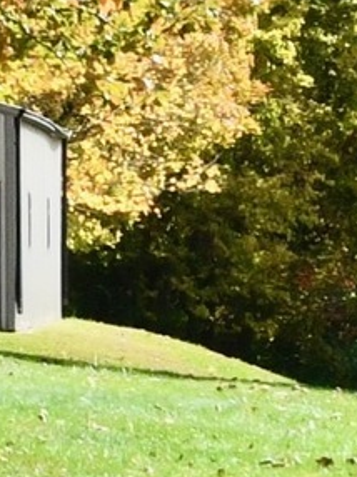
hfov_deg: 5.0
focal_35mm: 248
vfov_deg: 7.9
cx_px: -1355
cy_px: -92
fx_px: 3415
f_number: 14
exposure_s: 1/640
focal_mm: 24
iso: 640
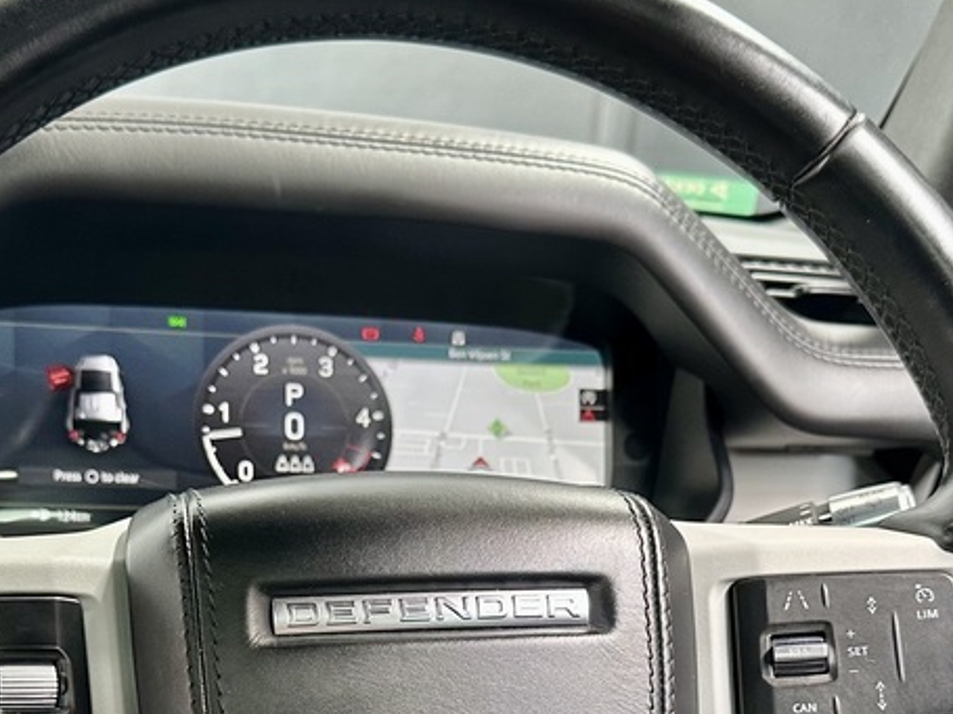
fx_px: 1486
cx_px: 408
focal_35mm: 54
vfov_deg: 25.9
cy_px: 678
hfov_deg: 35.5
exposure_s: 1/60
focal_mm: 6.86
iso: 250
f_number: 1.78
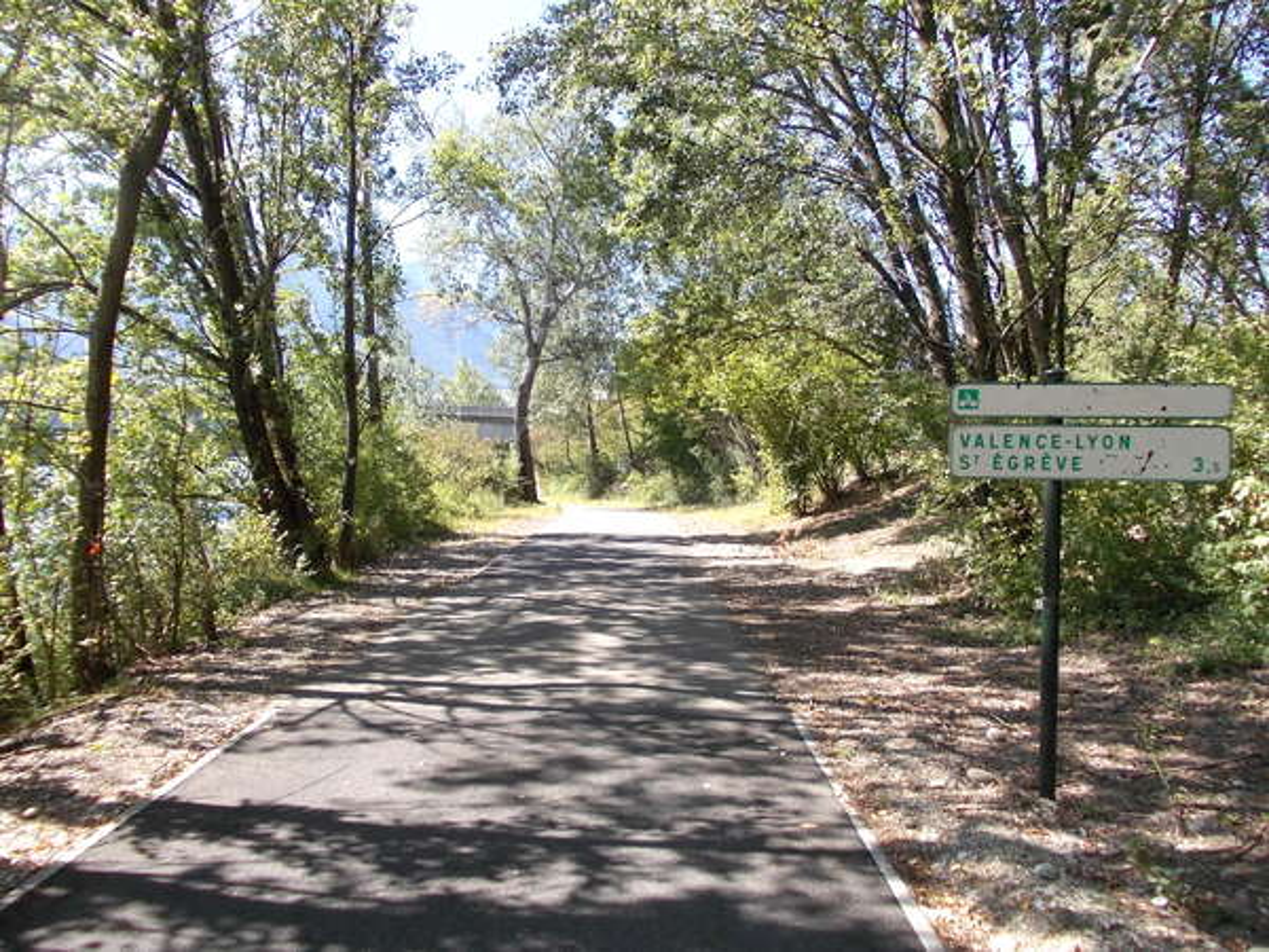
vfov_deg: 49.7
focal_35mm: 28
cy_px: 476
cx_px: 634
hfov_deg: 63.4
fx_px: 1026
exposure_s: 1/500
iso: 80
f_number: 2.7
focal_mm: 4
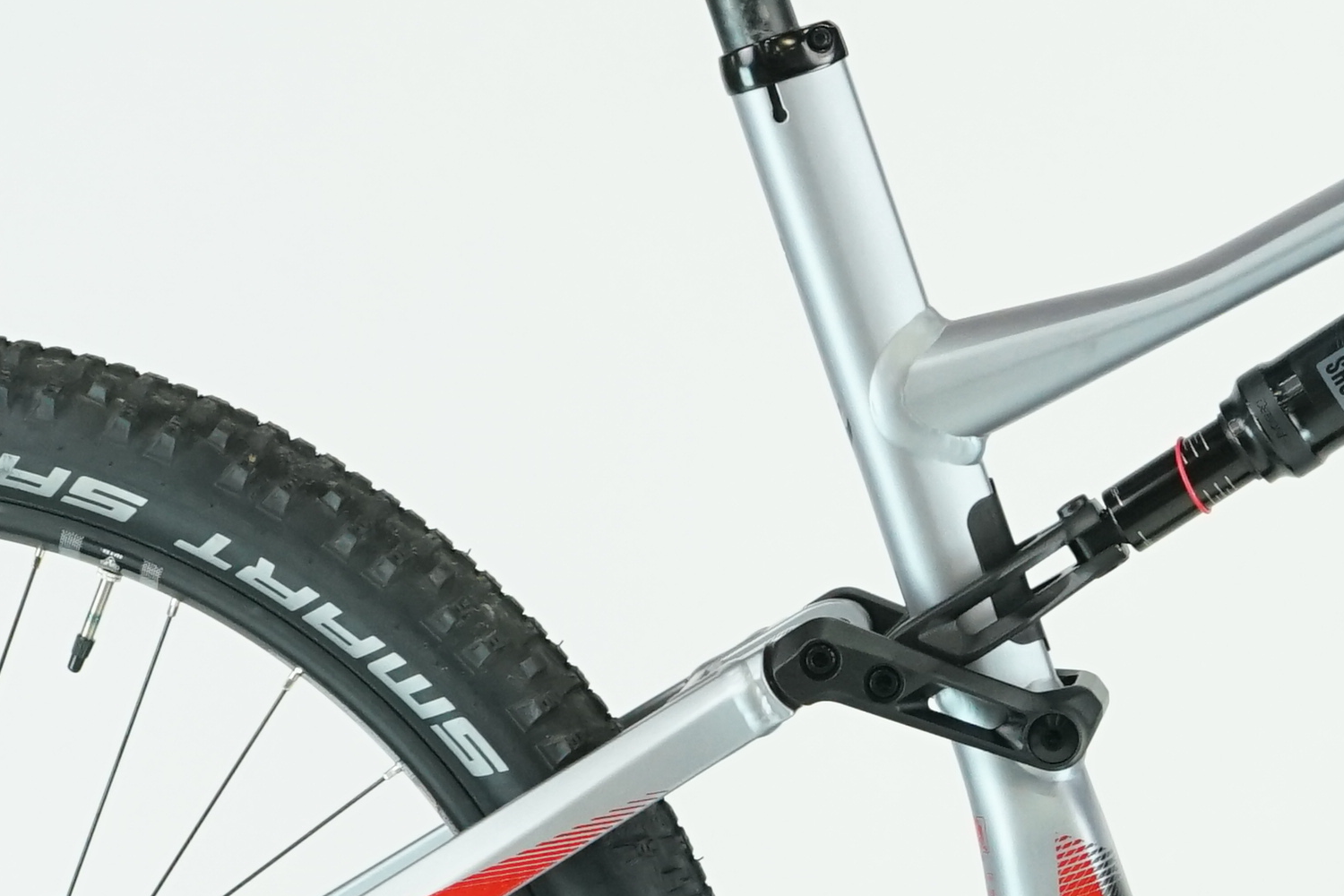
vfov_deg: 6.9
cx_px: 1556
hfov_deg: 10.1
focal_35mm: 200
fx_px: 7466
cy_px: 532
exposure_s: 1/200
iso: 1600
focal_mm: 50
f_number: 5.6
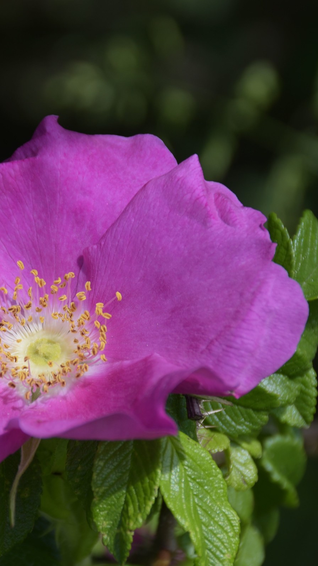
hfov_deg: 3.7
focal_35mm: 331
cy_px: 284
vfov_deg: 6.5
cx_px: 114
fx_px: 4963
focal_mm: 140
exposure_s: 1/250
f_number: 8
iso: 100
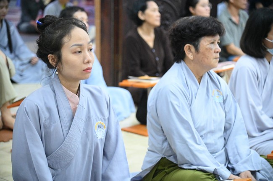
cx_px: 136
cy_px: 90
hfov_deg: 23.7
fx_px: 651
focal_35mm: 86
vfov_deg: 15.9
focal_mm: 86
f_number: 4
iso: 16000
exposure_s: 1/200
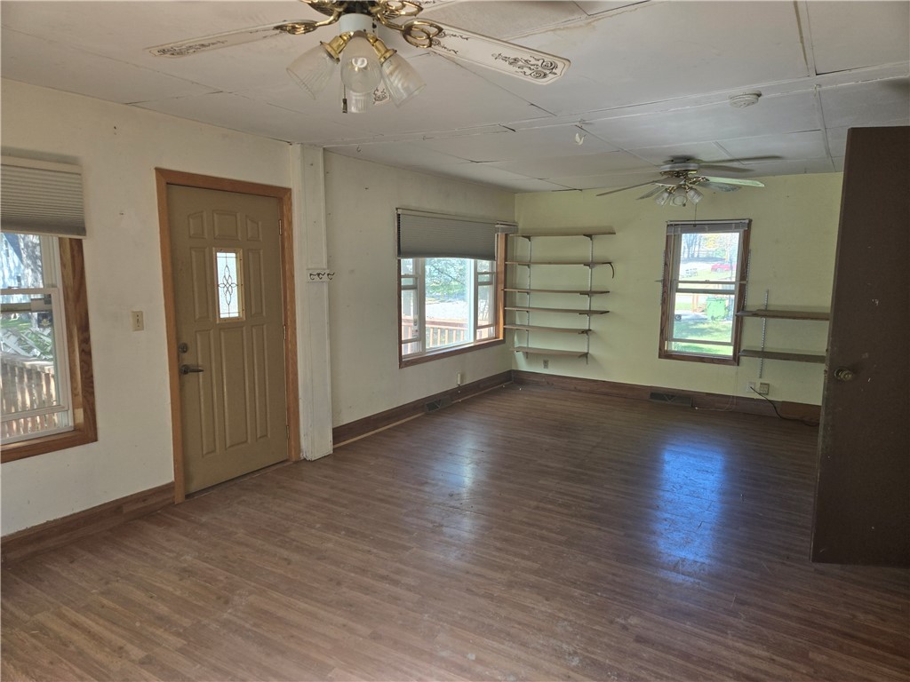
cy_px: 341
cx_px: 455
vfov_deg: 58.9
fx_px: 605
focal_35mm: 23
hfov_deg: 73.9
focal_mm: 5.4
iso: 80
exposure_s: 1/180
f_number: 1.8
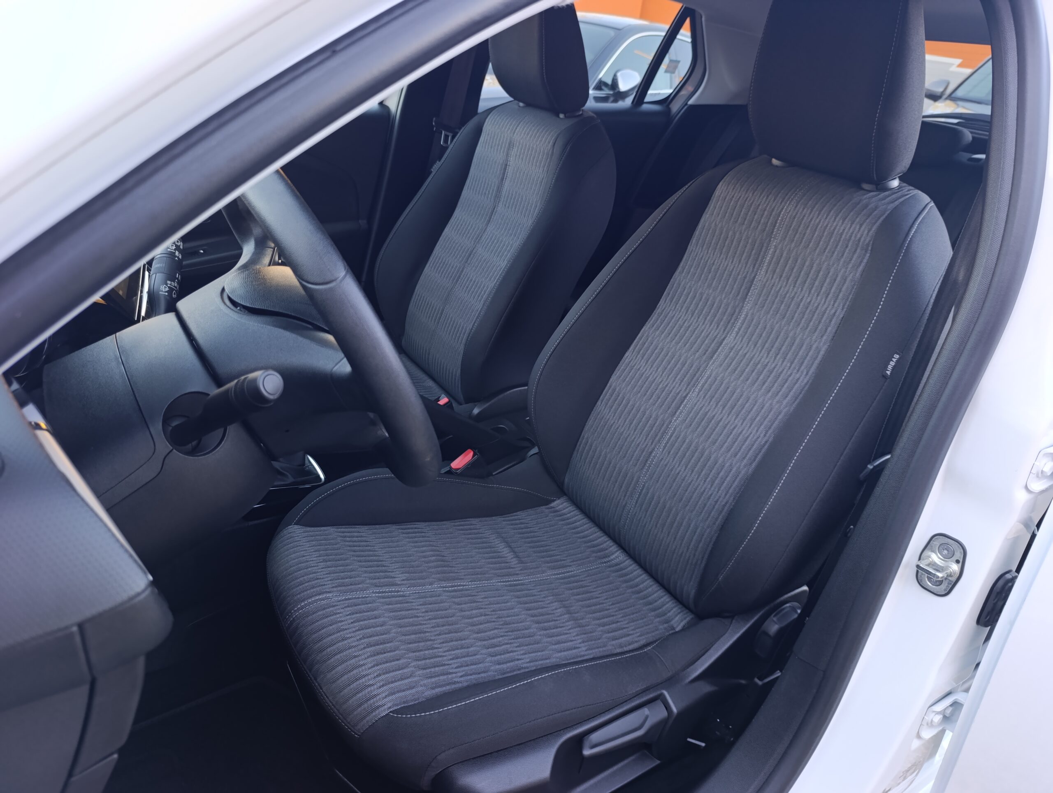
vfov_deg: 59.0
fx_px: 701
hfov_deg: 73.8
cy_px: 396
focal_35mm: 23
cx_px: 526
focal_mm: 6.14
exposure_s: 1/100
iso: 500
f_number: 1.6
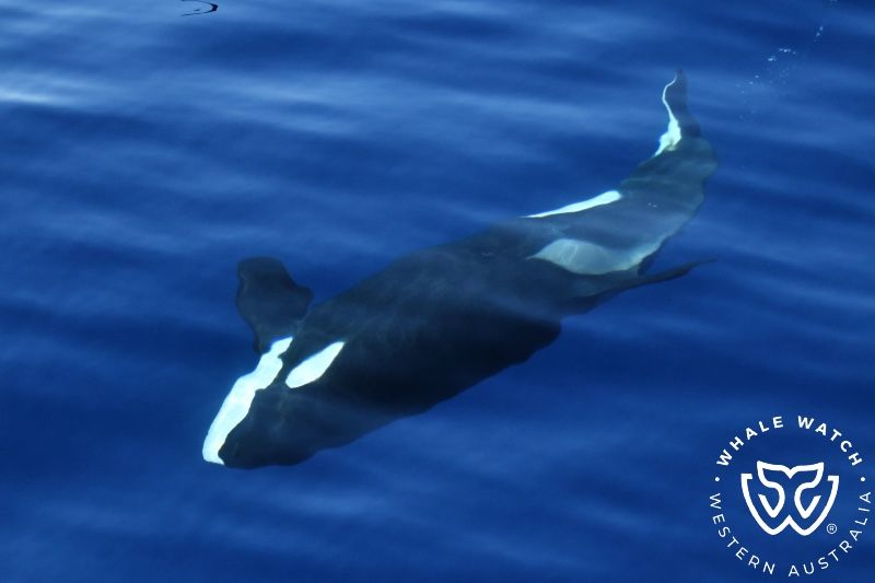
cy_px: 292
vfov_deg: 12.4
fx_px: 2673
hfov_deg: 18.6
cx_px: 438
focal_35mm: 110
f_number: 5
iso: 1000
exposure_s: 1/8000
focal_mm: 110
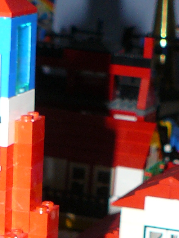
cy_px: 316
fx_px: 1151
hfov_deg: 8.9
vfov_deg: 11.5
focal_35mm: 167
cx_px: 113
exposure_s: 1/30
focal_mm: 6
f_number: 2.8
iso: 100
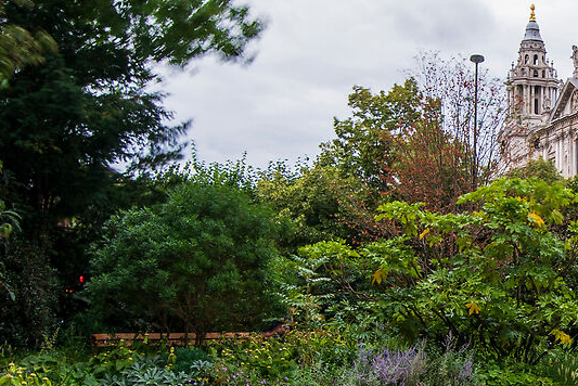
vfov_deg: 18.9
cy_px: 257
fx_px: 1157
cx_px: 647
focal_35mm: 72
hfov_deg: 25.8
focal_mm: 16
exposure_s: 10
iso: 100
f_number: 8
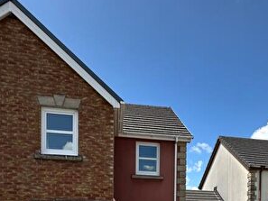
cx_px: 164
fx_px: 256
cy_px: 232
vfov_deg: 35.3
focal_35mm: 33
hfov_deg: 54.8
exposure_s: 1/1473
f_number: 2.2
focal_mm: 2.22
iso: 50
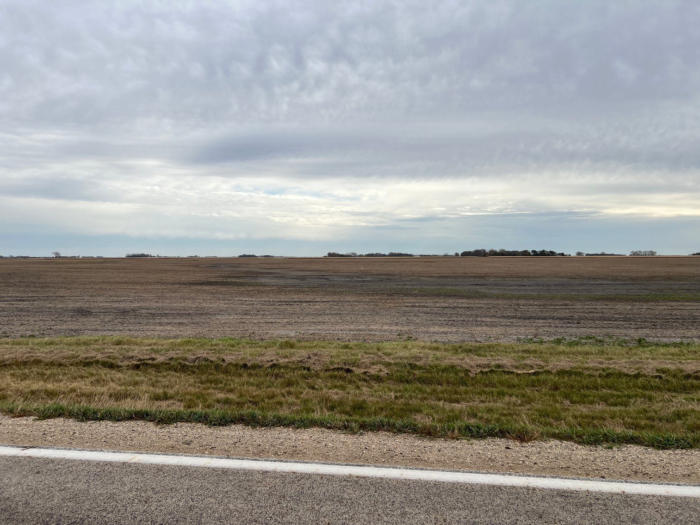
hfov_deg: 67.3
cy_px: 262
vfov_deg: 53.1
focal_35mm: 26
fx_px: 526
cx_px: 350
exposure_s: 1/3356
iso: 50
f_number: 1.5
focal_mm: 5.7
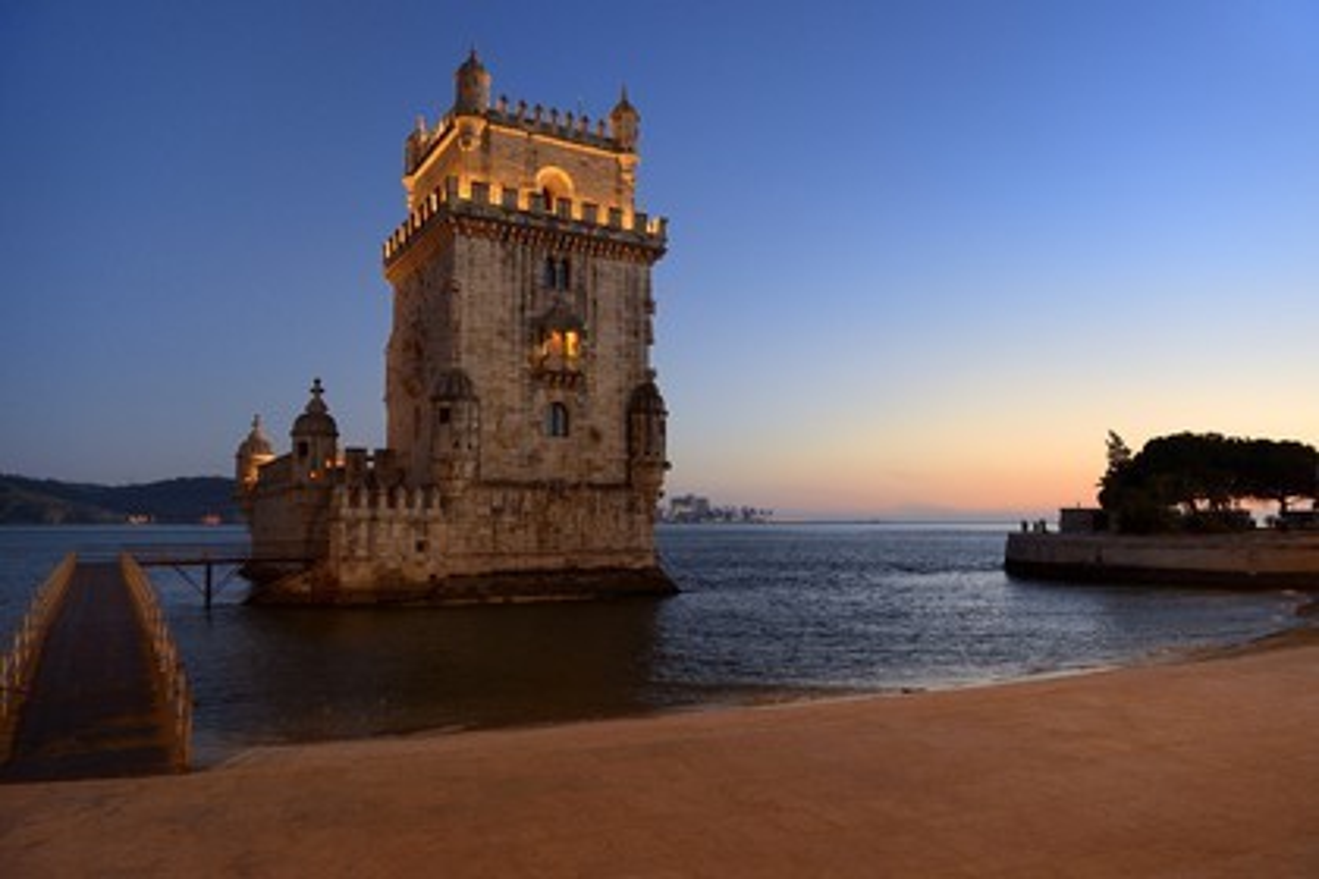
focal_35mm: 24
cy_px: 440
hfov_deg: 73.7
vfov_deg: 53.1
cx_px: 660
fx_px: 879
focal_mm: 24
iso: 1600
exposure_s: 1/15
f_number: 4
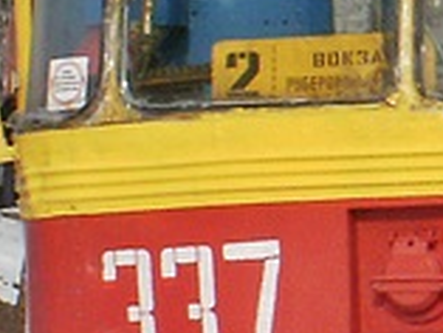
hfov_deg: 3.2
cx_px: 934
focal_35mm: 620
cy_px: 45
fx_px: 7941
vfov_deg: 2.4
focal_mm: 14.2
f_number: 7.6
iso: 100
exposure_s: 1/250
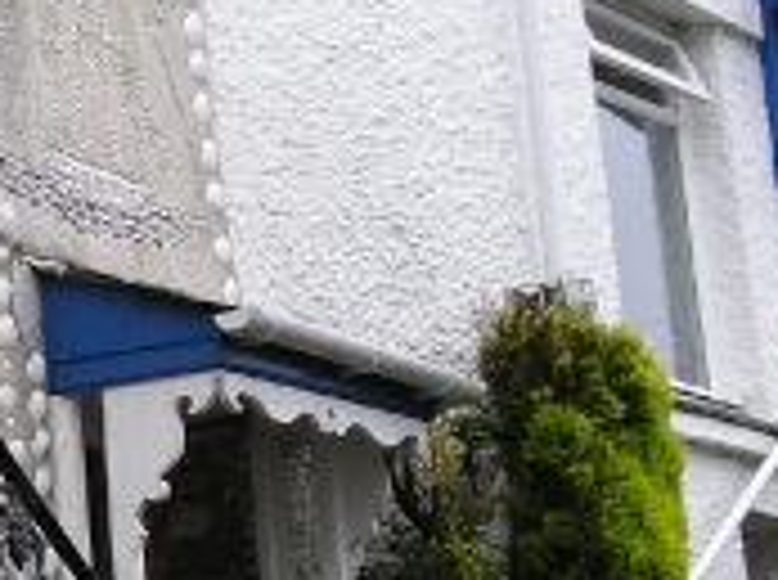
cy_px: 452
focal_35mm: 132
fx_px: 2961
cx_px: -477
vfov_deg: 11.2
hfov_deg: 13.8
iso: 100
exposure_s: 1/180
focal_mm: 7.8
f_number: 5.6
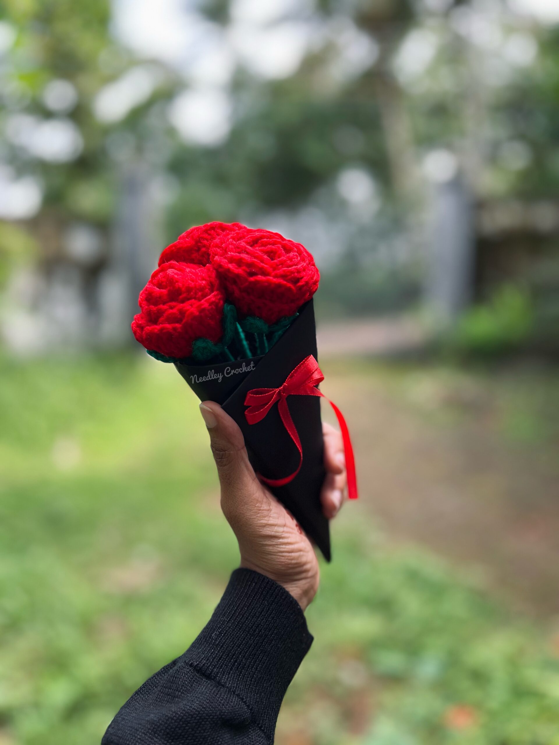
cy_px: 372
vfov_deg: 67.3
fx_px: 560
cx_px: 280
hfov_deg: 53.1
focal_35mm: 26
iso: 50
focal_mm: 5.1
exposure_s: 1/369
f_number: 1.6
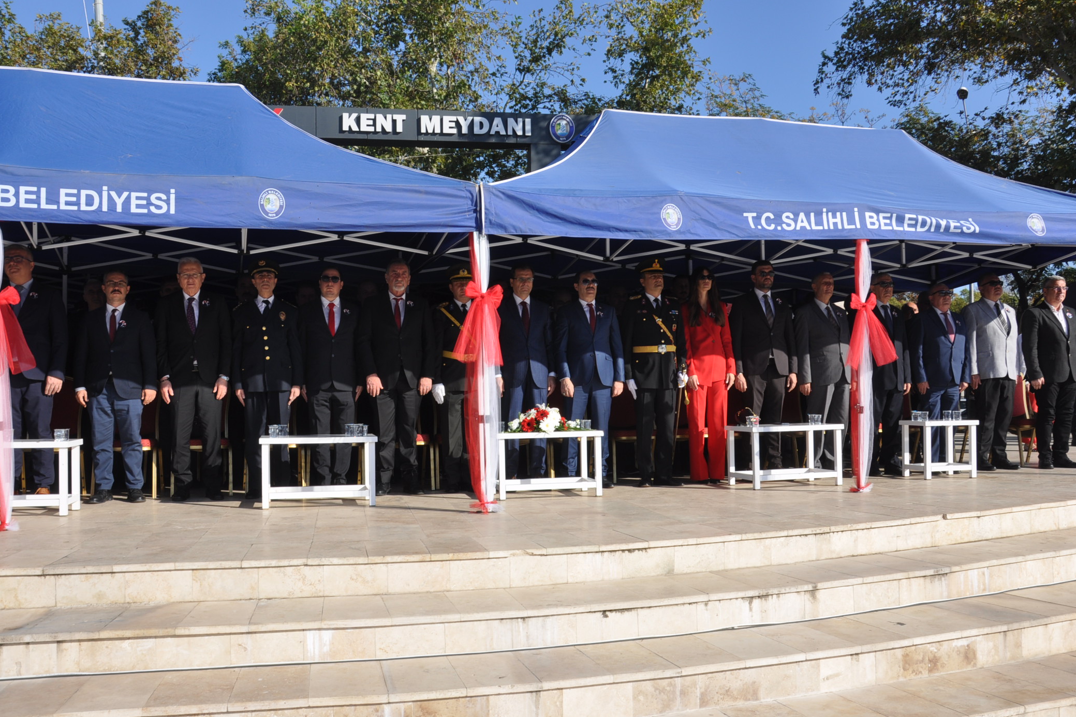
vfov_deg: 38.9
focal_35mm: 34
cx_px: 526
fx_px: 1016
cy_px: 366
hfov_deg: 55.8
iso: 200
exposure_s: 1/160
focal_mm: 22
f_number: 13
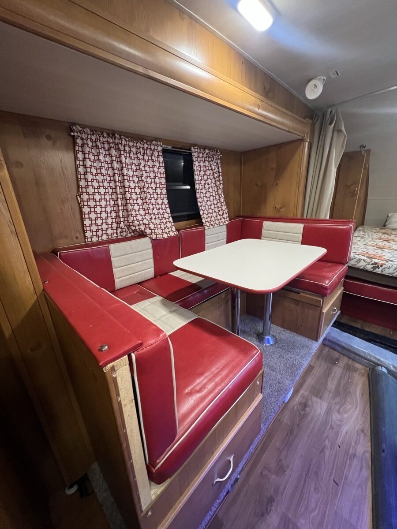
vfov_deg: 106.2
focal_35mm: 13
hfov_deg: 89.9
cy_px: 264
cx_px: 198
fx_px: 199
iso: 640
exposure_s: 1/60
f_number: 1.8
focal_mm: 1.57
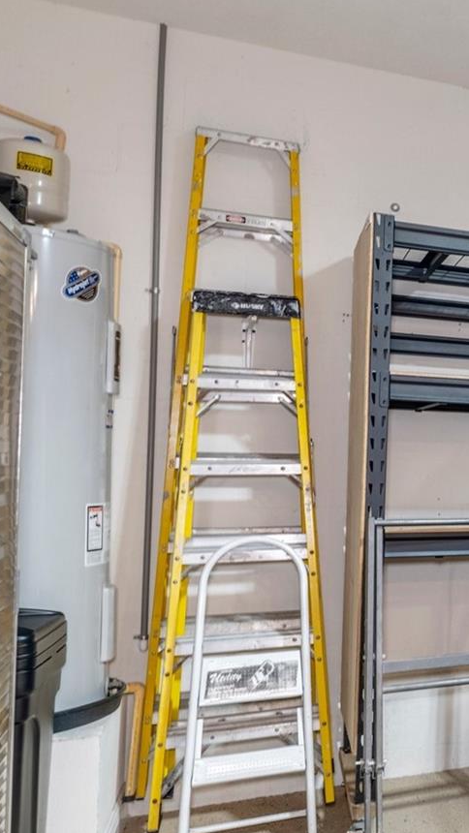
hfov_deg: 23.9
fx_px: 839
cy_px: 461
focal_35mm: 38
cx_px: 722
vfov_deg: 52.7
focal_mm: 13
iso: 320
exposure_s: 1/8
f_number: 8
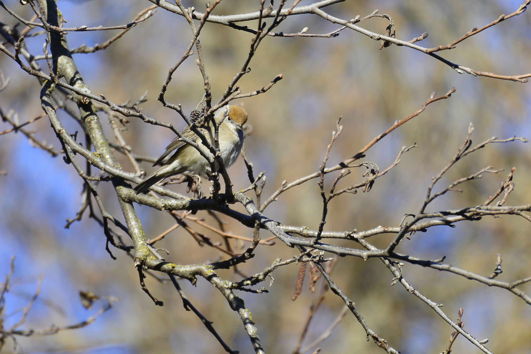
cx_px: 266
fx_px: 11947
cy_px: 177
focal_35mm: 810
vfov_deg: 1.7
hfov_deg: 2.5
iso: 160
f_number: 5.6
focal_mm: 300
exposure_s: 1/500
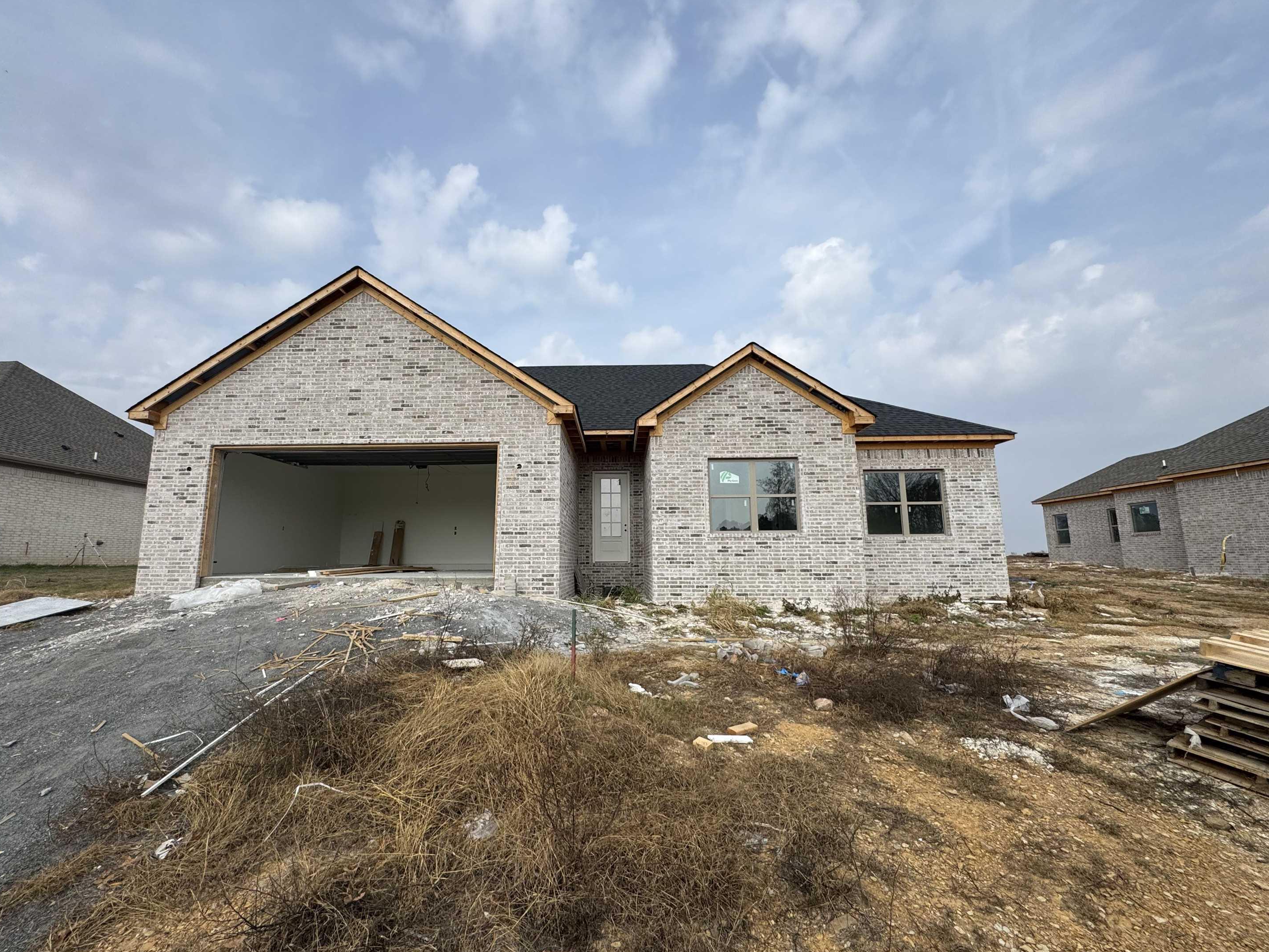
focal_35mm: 15
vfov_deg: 81.7
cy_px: 480
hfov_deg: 98.1
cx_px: 597
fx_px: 550
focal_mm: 2.22
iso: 50
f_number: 2.2
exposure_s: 1/2342
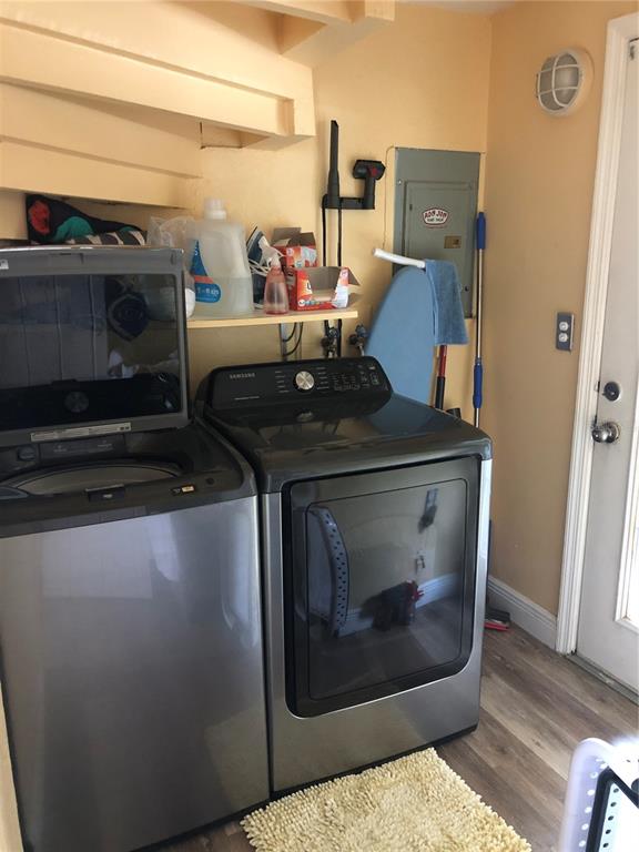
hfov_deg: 49.7
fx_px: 689
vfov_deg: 63.4
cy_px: 426
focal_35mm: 28
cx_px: 320
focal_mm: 3.99
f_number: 1.8
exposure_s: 1/7
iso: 80
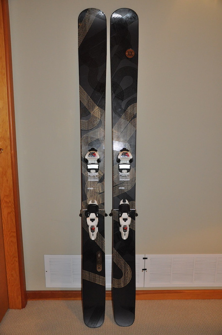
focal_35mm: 33
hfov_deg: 39.9
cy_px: 168
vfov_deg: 57.3
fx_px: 306
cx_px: 111
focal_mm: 22
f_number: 5
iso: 1600
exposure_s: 1/60
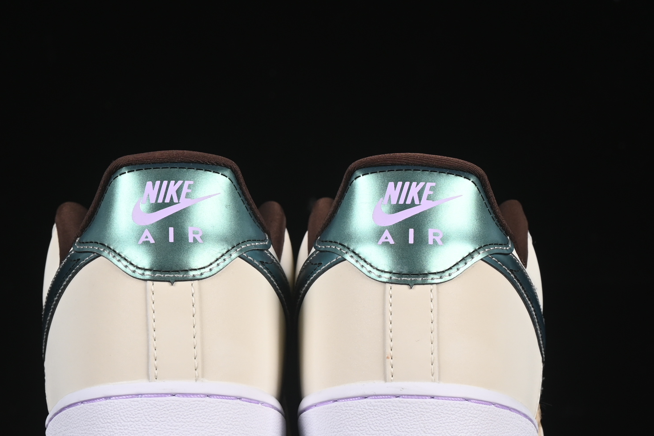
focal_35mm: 142
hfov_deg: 14.4
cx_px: 298
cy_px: 257
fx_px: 2579
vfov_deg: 9.7
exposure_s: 1/80
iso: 160
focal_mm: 50
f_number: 8
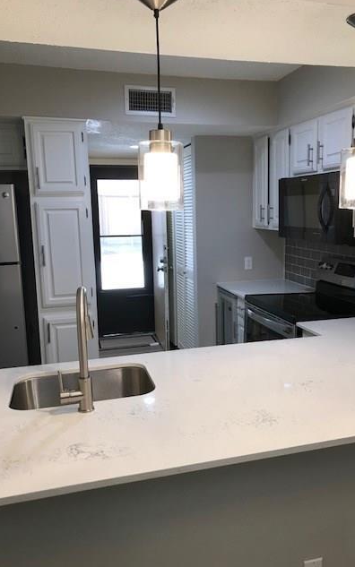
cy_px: 282
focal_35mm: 30
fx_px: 464
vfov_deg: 62.9
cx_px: 198
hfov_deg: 41.8
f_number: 1.8
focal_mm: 3.99
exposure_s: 1/30
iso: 25
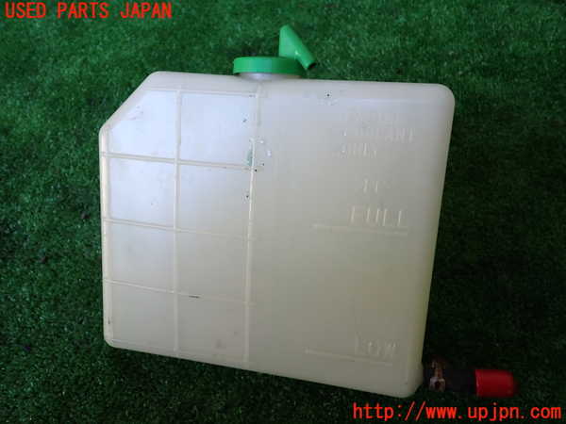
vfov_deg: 46.8
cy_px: 212
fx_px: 491
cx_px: 283
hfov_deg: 60.0
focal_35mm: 30
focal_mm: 5.4
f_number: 2.3
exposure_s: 1/125
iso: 160
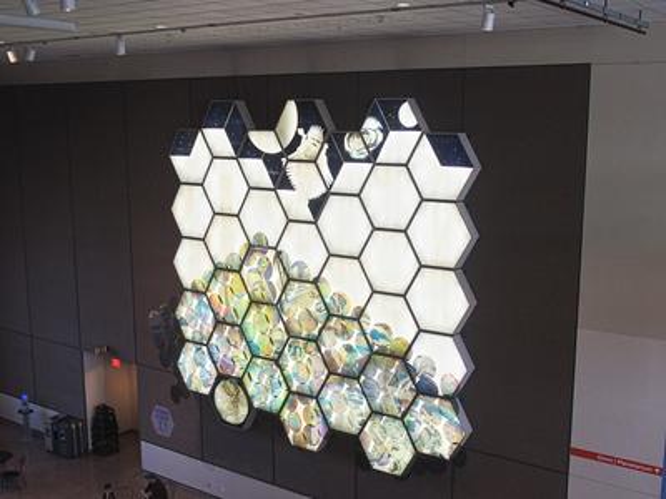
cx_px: 333
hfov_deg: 49.0
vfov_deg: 37.7
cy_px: 250
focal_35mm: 38
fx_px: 731
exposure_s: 1/50
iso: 200
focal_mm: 8.1
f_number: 2.8
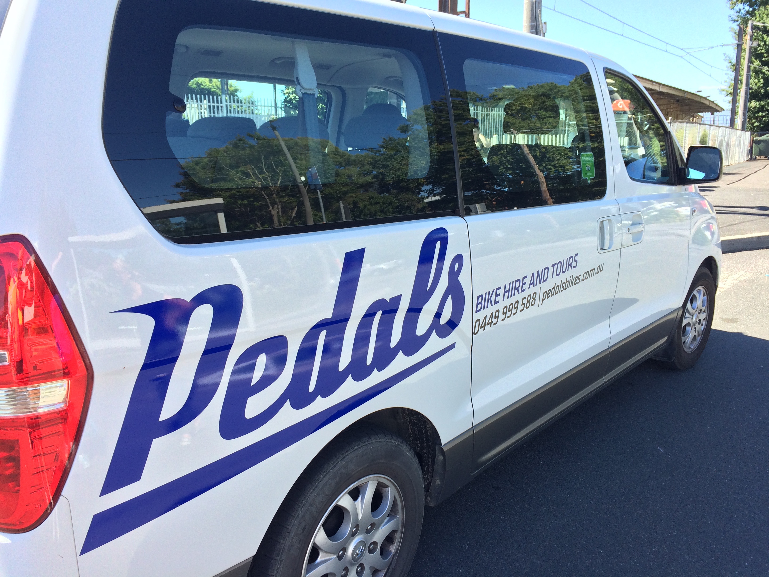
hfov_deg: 61.7
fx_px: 644
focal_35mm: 29
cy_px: 288
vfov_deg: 48.2
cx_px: 384
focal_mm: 4.15
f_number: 2.2
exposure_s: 1/441
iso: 32
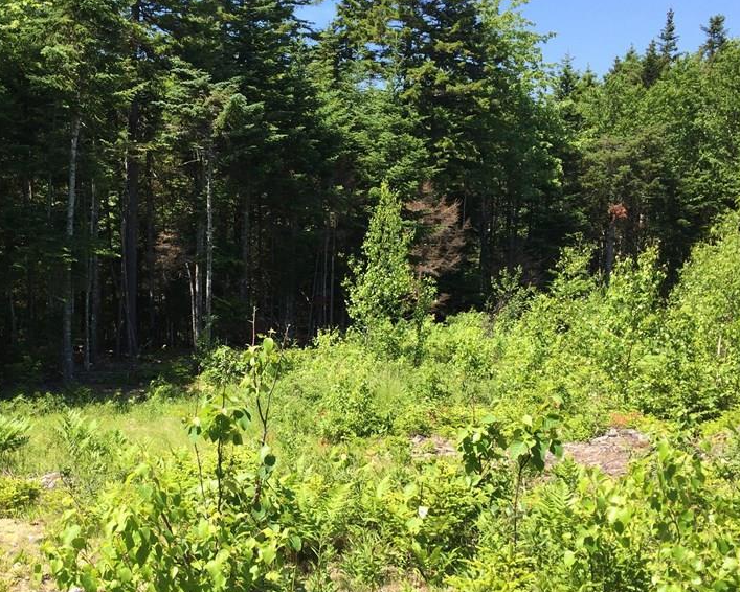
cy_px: 346
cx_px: 264
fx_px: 898
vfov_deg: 36.4
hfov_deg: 44.3
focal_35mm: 41
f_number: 2.2
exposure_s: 1/898
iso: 32
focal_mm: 4.15
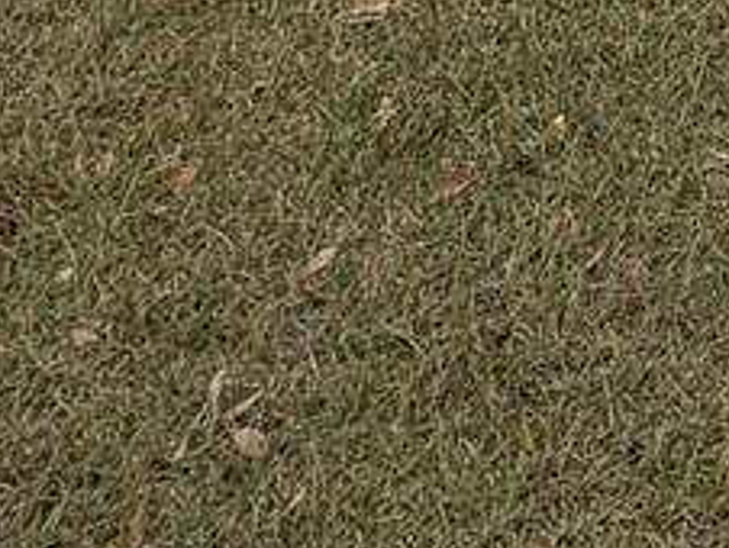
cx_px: 1432
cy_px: -1267
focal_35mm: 99
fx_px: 2087
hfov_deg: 15.8
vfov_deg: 9.8
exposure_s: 1/770
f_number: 2.2
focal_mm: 2.22
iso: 40
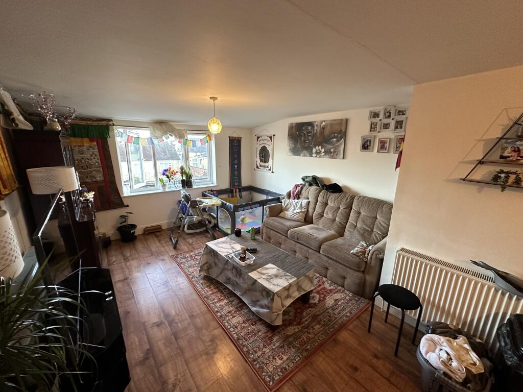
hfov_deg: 102.1
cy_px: 196
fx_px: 212
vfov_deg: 85.7
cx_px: 262
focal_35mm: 14
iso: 320
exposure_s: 1/50
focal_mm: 2.22
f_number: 2.2
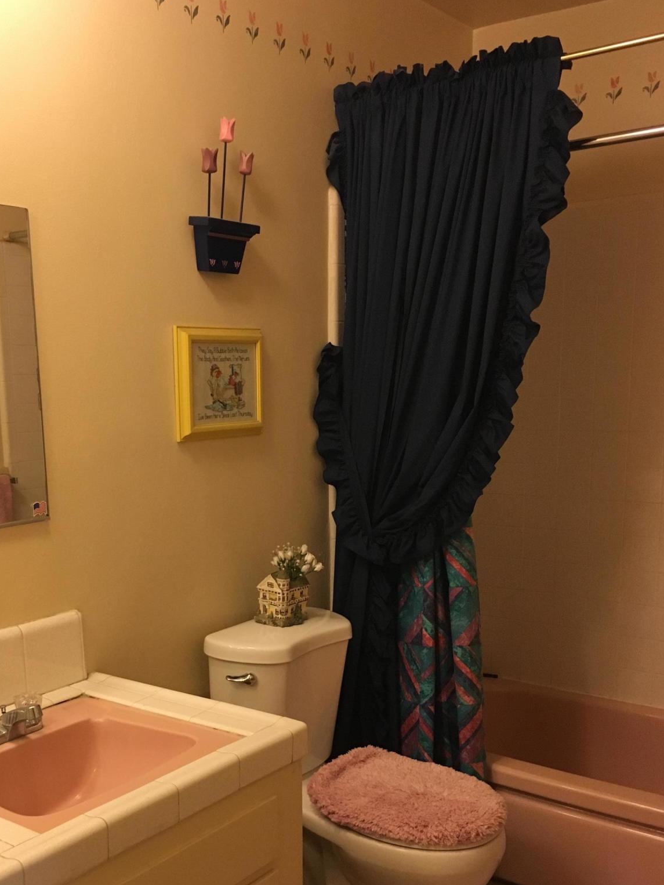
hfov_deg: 37.5
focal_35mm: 38
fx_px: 972
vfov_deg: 48.5
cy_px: 560
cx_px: 245
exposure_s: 1/30
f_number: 2.2
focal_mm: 4.15
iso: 160
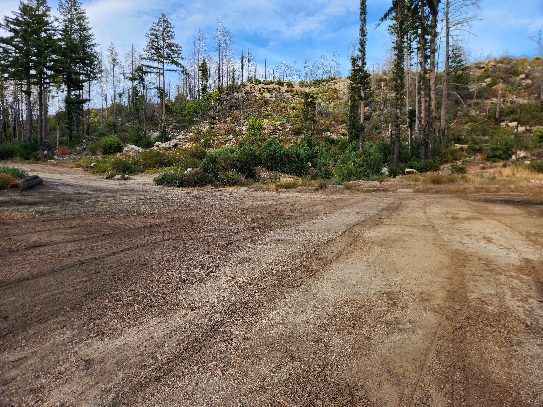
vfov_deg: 58.9
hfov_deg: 73.9
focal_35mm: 23
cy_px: 204
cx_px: 272
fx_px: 361
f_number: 1.8
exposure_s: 1/250
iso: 20
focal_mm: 5.4
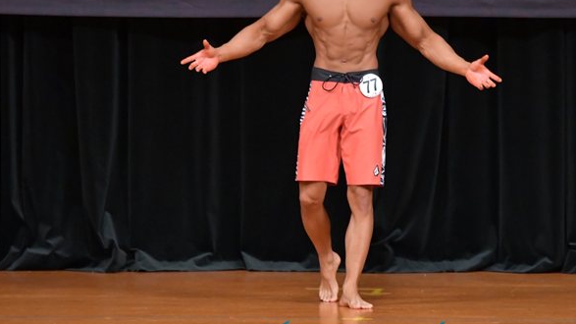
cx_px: 327
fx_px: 6338
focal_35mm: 415
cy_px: 113
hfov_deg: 5.2
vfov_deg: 2.9
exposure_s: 1/400
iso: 5000
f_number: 5.6
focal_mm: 200
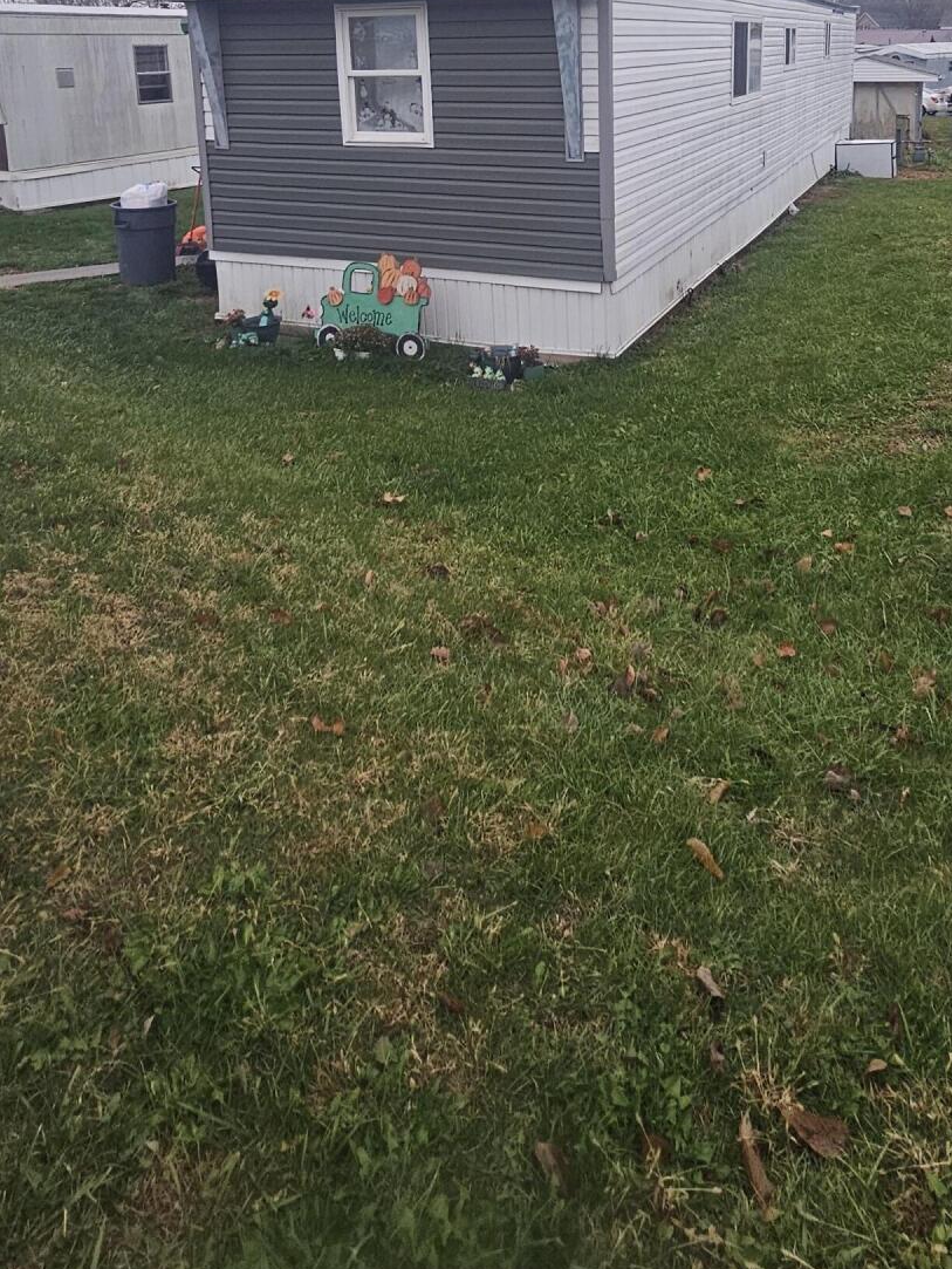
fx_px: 880
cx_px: 615
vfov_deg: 63.6
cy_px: 206
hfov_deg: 55.9
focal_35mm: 24
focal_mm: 2.2
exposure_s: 1/60
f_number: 2.2
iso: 80
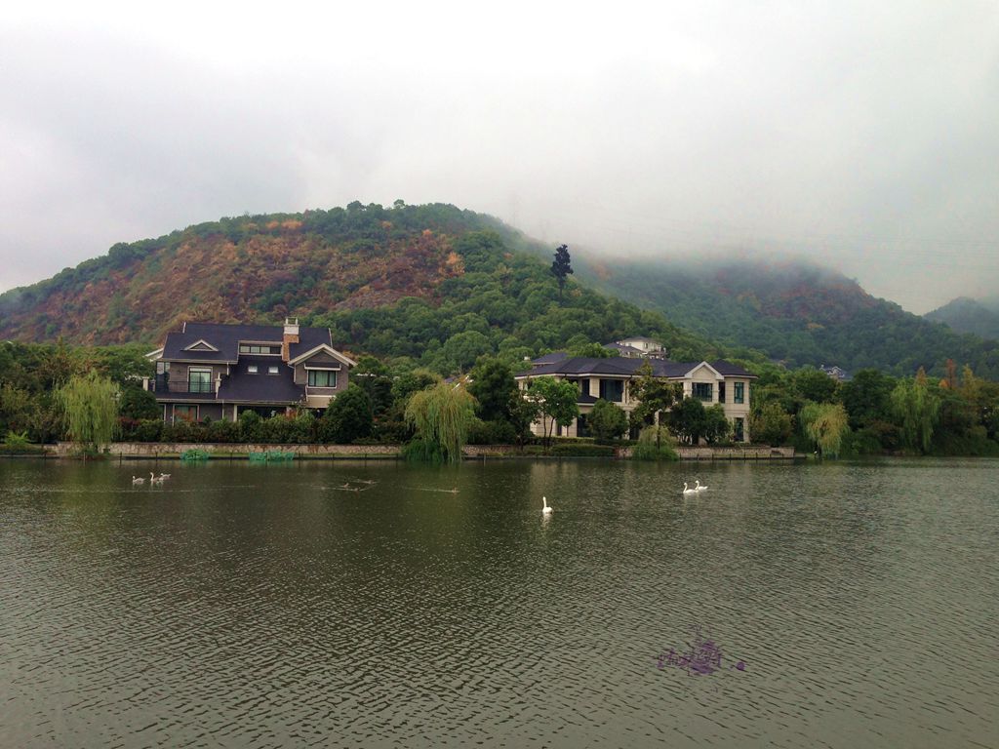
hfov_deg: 55.4
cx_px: 500
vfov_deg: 42.9
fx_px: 952
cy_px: 374
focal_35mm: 33
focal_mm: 4.13
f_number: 2.4
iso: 50
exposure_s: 1/291
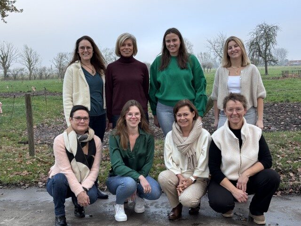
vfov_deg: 30.3
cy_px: 113
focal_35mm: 48
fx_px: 417
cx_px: 150
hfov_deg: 39.7
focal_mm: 6.76
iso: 80
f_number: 1.78
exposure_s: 1/156
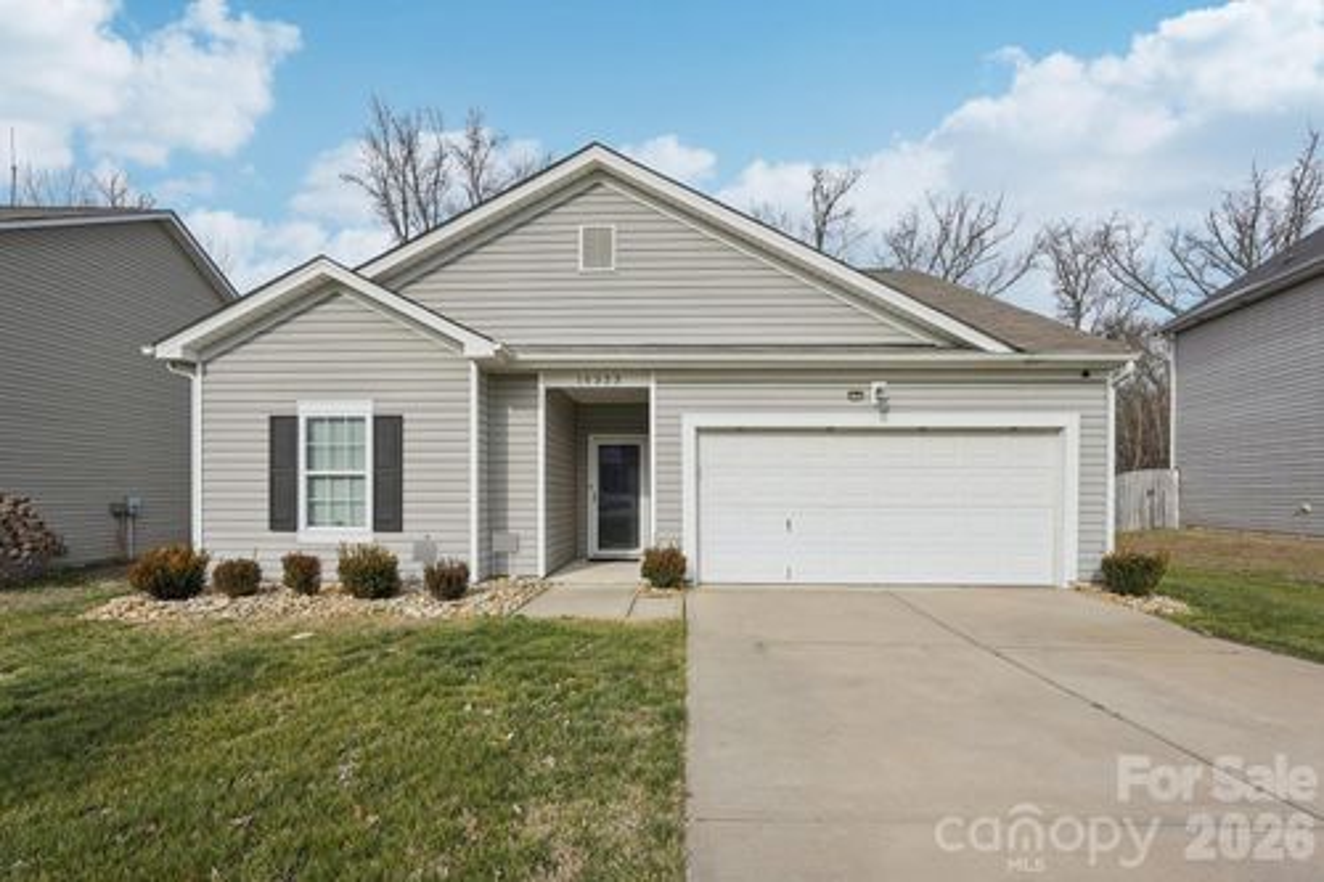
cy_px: 441
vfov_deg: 72.0
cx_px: 662
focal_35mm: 16
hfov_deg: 95.0
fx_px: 607
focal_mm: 16.5
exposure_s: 1/1250
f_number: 8
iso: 400
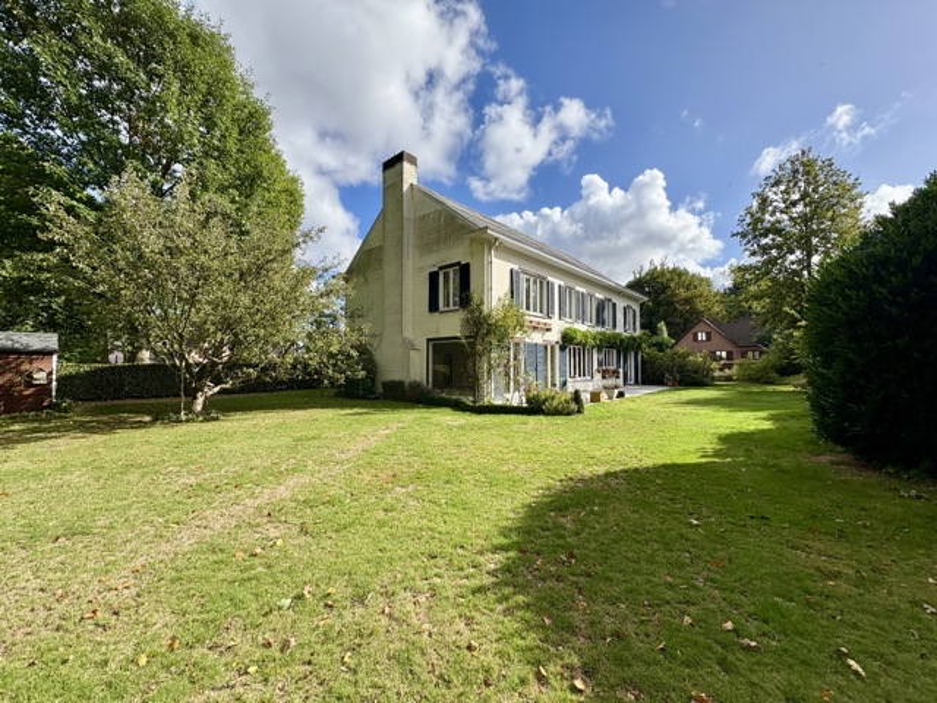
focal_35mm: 14
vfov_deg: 85.7
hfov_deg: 102.1
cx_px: 468
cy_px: 352
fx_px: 379
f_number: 2.2
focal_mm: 2.22
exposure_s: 1/1323
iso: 50
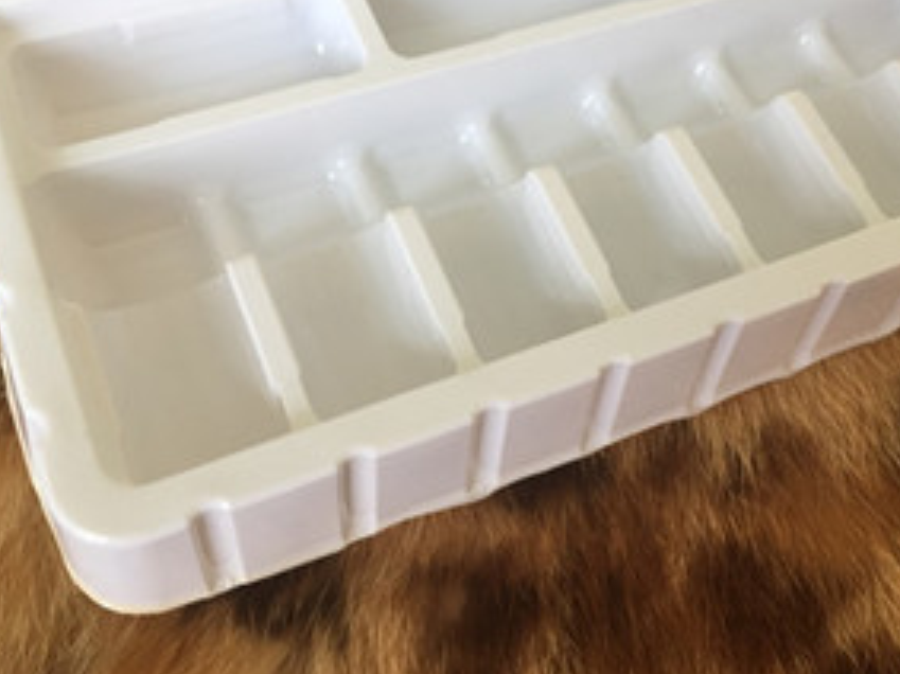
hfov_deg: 45.5
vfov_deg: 34.9
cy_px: 242
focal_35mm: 41
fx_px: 1066
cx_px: 541
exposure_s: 1/33
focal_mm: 4.15
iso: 80
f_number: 2.2
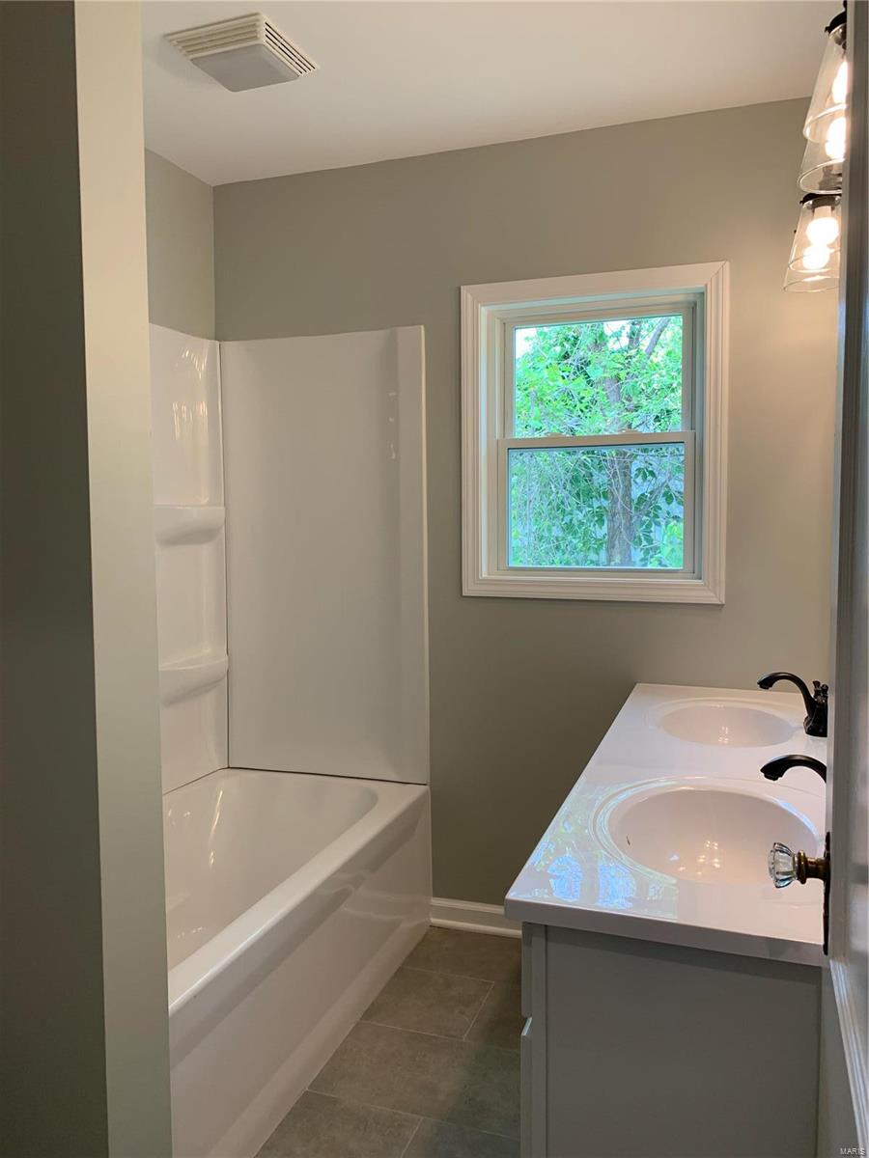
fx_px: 870
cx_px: 434
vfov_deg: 67.3
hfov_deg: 53.1
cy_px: 579
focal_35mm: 26
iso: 50
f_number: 1.8
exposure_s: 1/120
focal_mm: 4.25
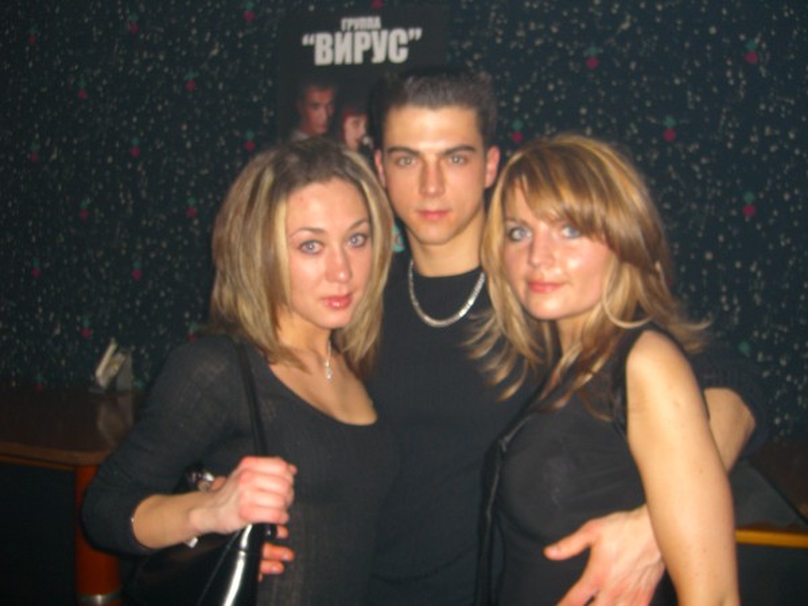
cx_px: 404
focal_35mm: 38
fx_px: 887
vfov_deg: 37.7
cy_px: 303
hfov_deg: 49.0
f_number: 2.8
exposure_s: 1/60
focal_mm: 7.9
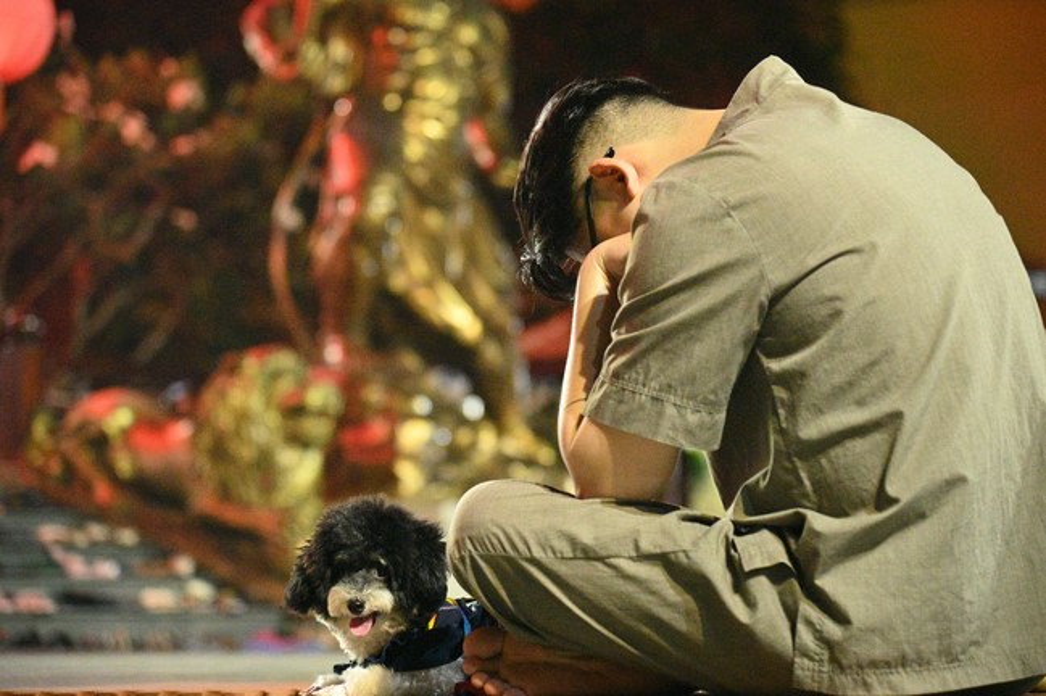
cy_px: 348
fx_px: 3485
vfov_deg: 11.4
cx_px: 523
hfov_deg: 17.1
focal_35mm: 120
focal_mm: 120
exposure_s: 1/160
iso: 32000
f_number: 4.5
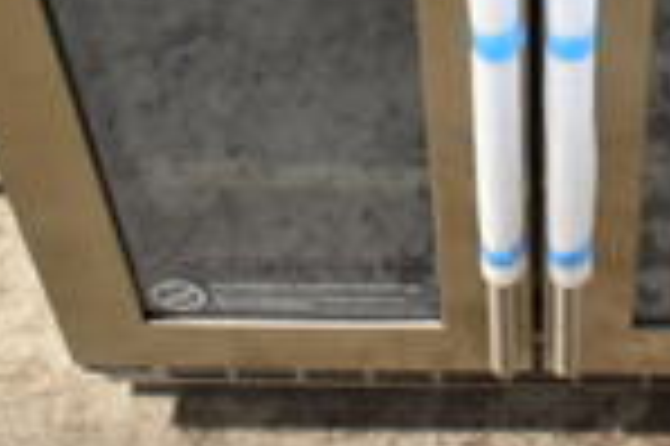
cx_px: 544
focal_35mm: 87
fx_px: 1617
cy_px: -252
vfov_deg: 14.5
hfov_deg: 23.0
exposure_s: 1/30
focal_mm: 18
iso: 1000
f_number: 3.5
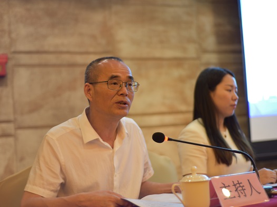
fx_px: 440
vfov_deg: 26.6
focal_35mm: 55
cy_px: 103
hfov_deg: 34.9
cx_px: 133
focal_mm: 50
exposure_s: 1/60
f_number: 2
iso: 800
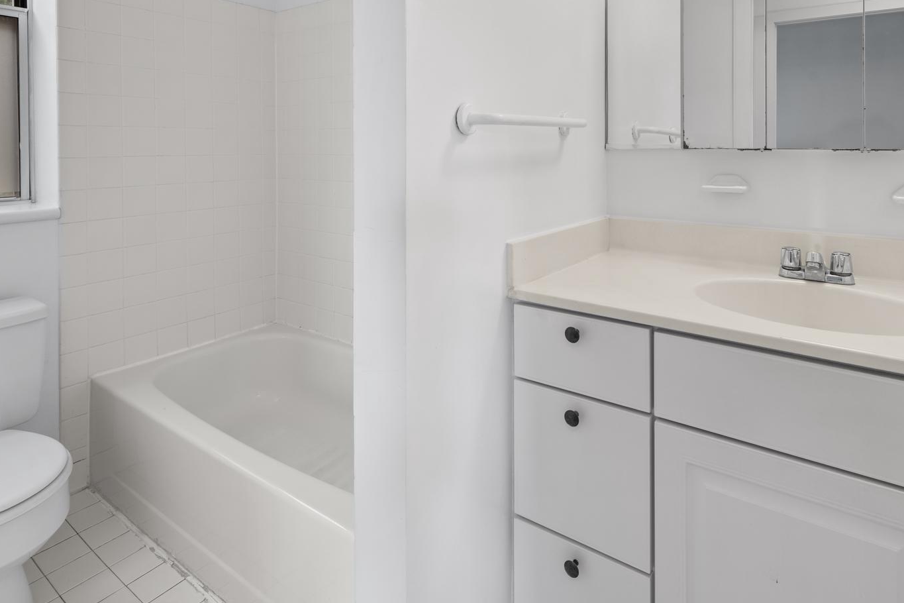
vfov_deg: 56.7
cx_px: 483
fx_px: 527
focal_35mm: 21
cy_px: 154
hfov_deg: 81.1
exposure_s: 1/1.25
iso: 320
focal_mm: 14
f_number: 10
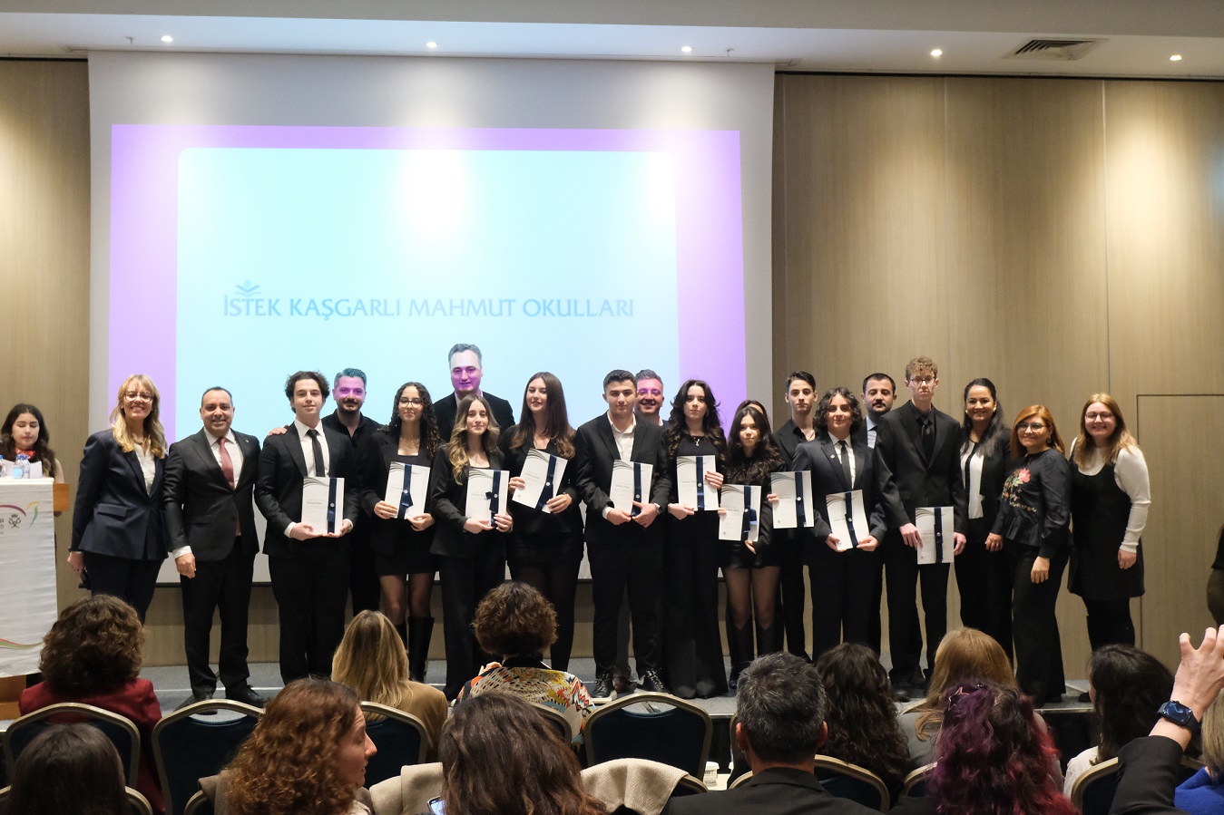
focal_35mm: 43
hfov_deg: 45.4
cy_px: 408
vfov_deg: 31.2
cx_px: 612
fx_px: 1462
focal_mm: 28.8
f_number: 4.5
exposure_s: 1/52
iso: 6400
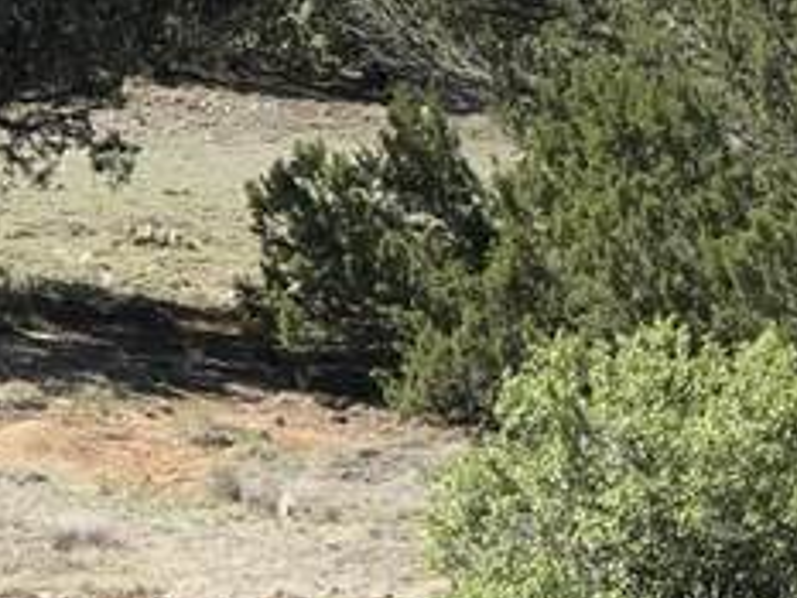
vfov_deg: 4.8
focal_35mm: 313
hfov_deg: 6.3
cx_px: 917
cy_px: 157
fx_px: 7210
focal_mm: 6.6
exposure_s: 1/727
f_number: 2.8
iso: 20
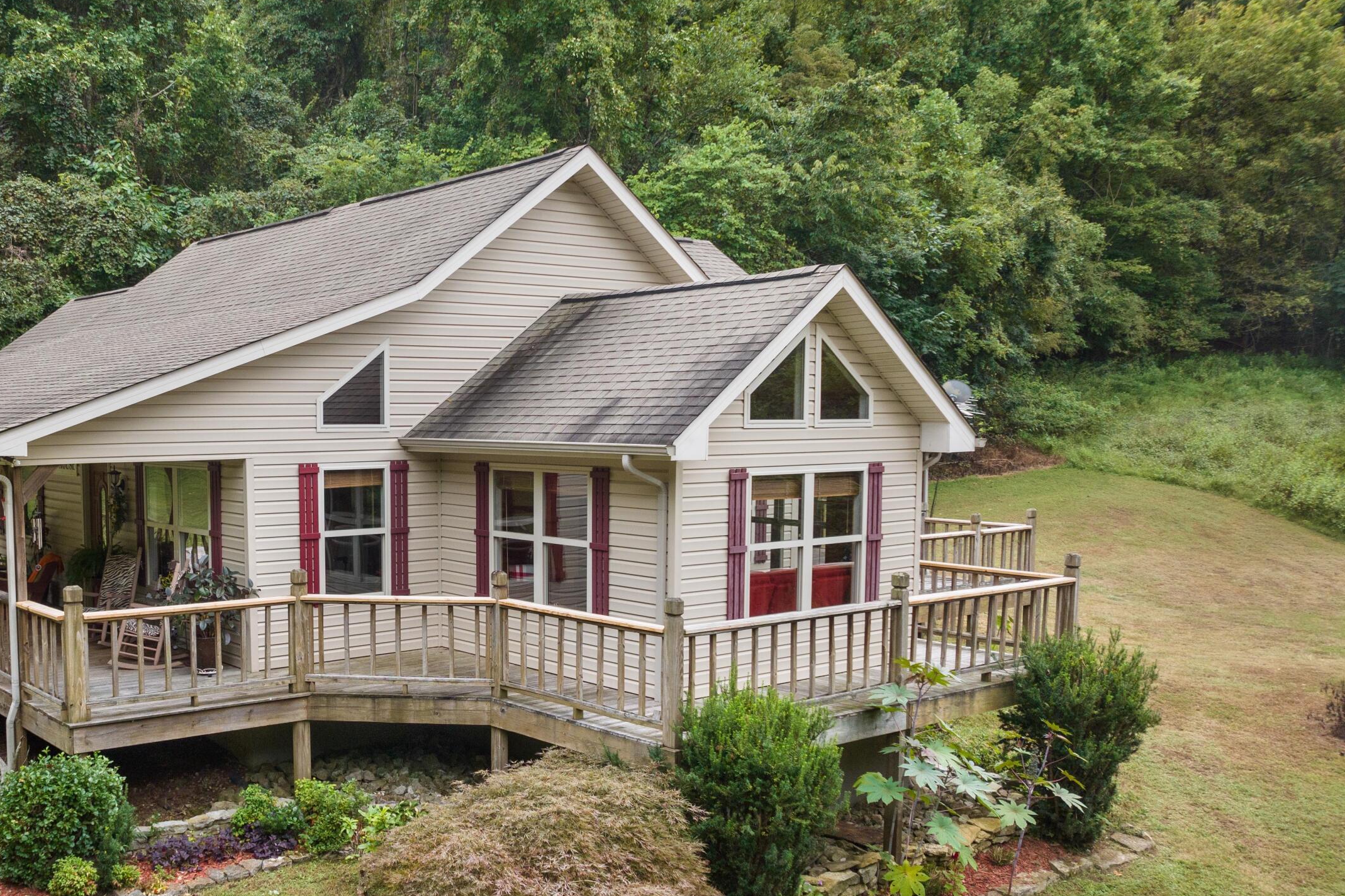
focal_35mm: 35
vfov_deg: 37.7
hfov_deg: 53.1
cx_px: 416
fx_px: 1307
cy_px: 537
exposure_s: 1/15
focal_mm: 12.29
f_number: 2.8
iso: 560
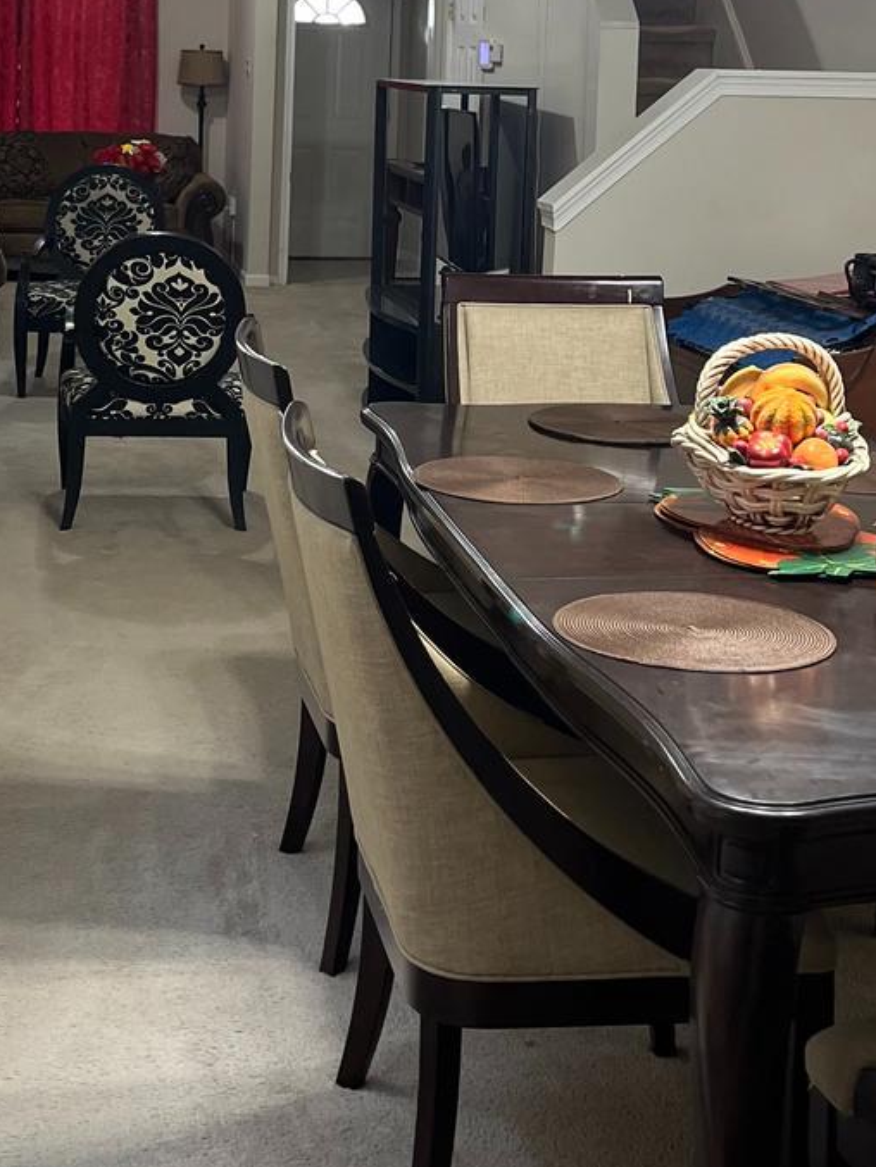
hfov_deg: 24.7
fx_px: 1990
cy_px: 172
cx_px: 324
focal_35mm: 59
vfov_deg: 31.5
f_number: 1.6
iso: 160
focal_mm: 5.1
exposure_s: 1/60
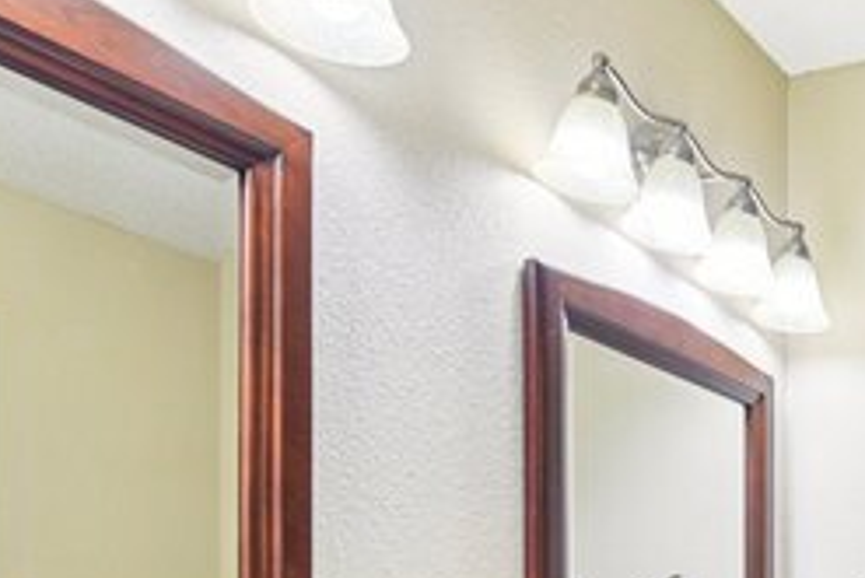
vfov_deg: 26.9
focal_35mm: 44
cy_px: 702
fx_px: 1058
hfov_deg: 36.3
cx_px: 991
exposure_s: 1/20
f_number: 8
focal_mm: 17
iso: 640
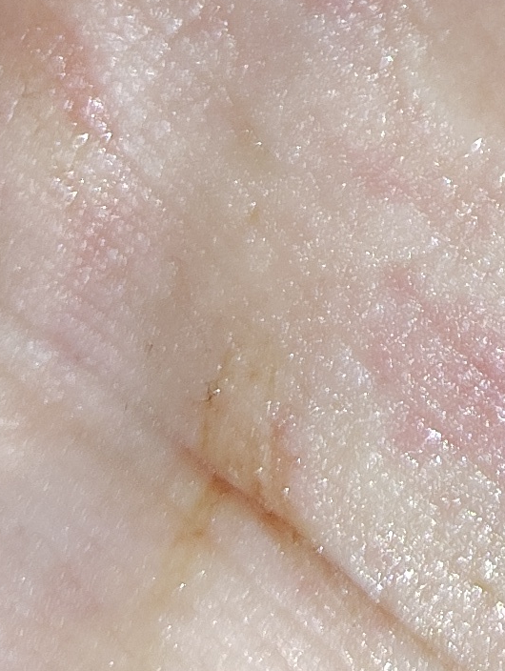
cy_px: -548
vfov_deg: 12.8
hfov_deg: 9.9
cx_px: 1043
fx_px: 2697
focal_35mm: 139
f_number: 1.8
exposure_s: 1/120
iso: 163
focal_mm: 5.56
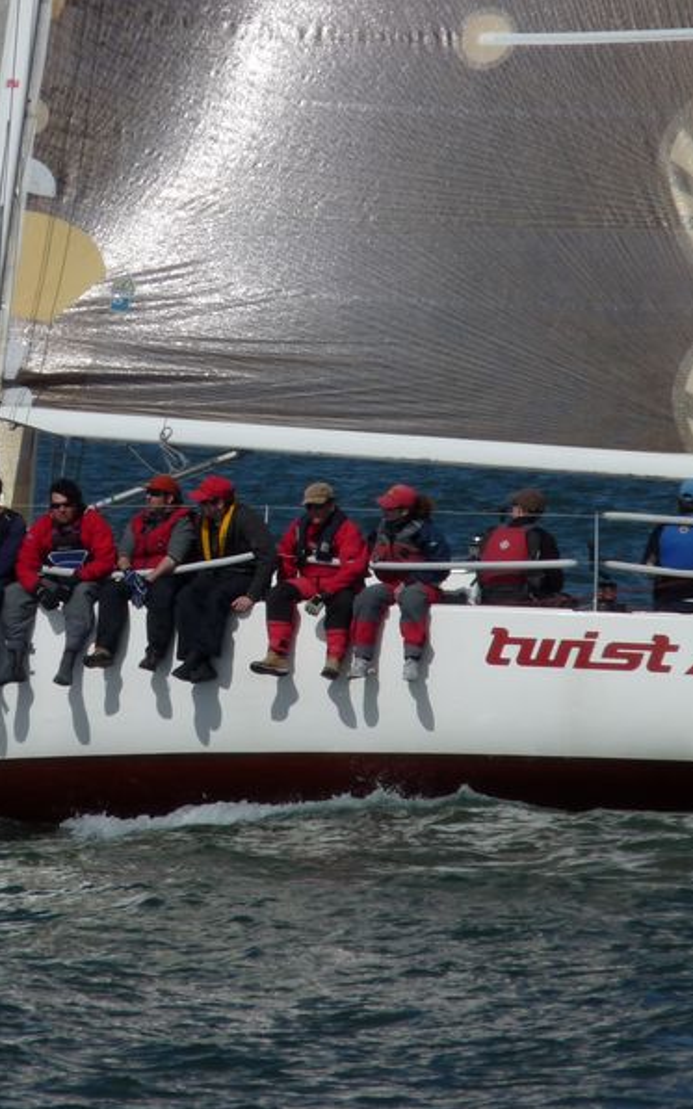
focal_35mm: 687
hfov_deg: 1.9
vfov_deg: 3.1
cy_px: 555
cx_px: 349
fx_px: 20765
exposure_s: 1/1000
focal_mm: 86.1
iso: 100
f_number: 8
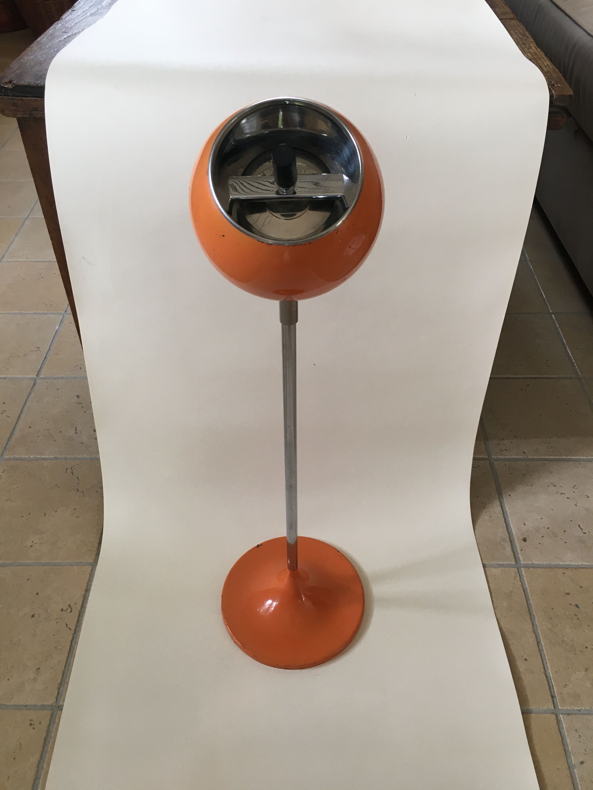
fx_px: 662
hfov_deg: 48.2
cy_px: 395
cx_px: 296
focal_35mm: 29
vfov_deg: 61.7
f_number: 2.2
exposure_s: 1/33
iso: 50
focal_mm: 4.15
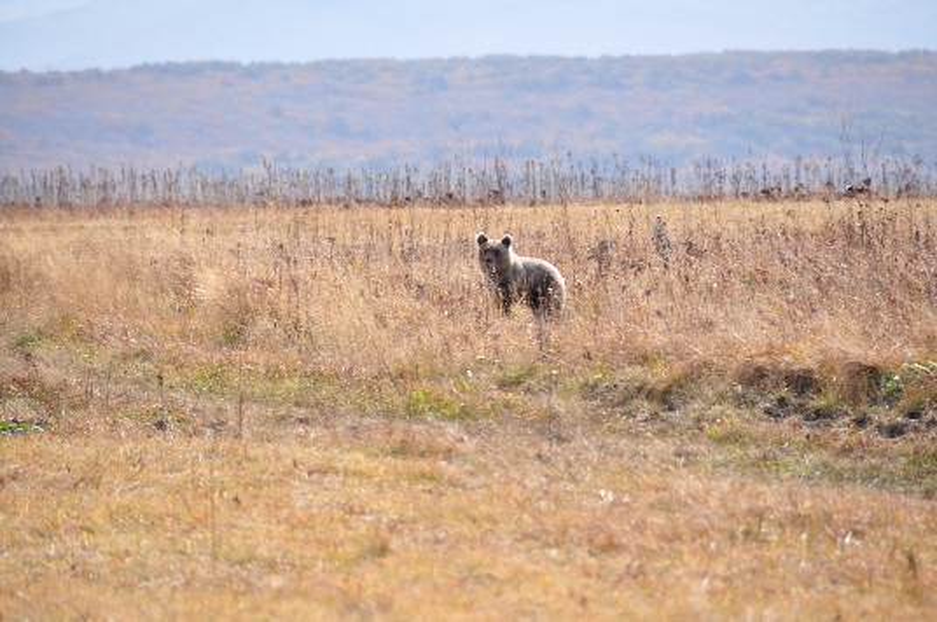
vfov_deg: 3.7
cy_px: 311
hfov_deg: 5.5
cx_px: 468
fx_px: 9748
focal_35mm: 375
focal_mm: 250
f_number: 10
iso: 200
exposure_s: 1/250
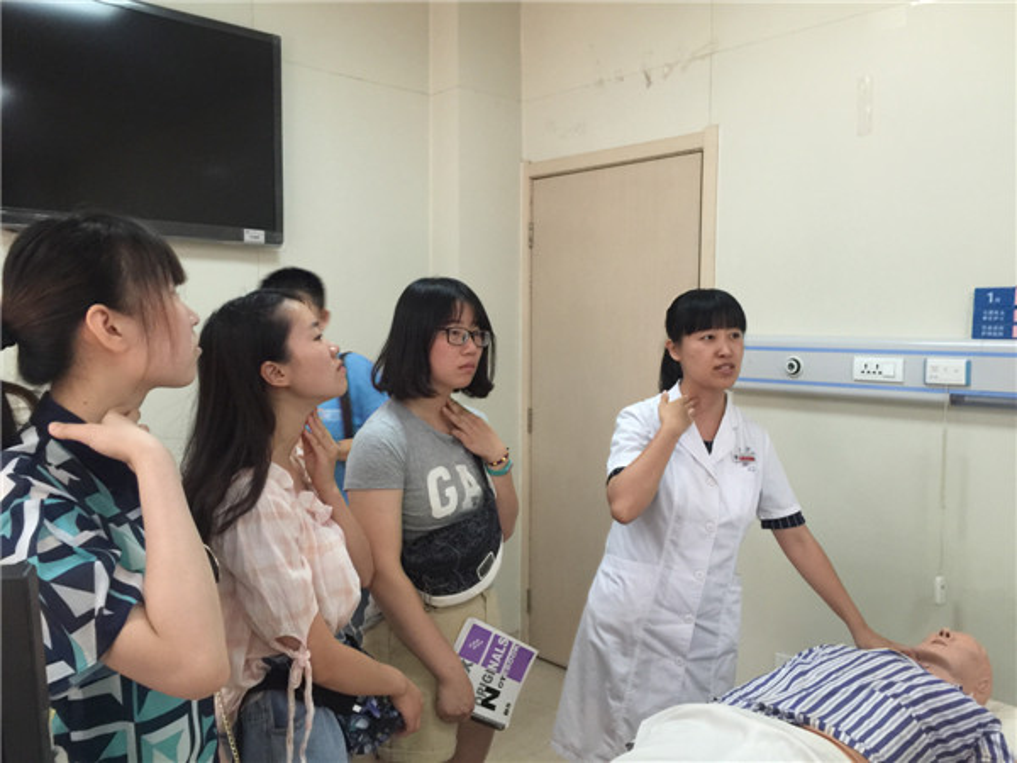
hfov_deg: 61.7
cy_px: 382
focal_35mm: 29
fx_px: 852
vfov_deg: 48.2
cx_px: 508
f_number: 2.2
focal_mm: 4.15
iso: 100
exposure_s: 1/10
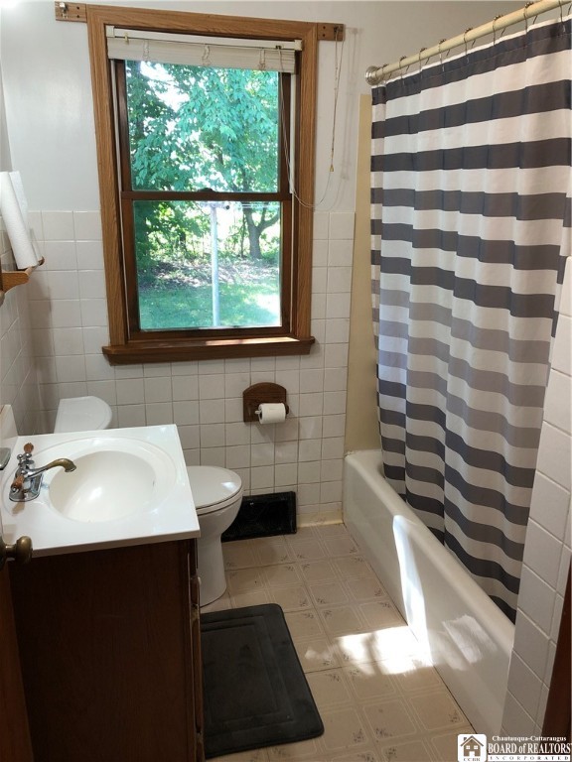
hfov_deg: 49.7
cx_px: 286
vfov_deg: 63.4
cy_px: 381
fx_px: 617
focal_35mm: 28
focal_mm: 3.99
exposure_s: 1/20
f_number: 1.8
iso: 40
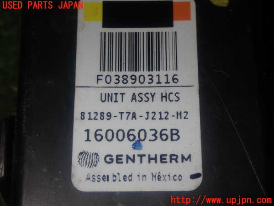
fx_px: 609
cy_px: 103
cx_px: 137
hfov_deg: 25.3
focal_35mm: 77
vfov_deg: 19.1
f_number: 13
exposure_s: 1/80
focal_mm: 13.65
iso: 200
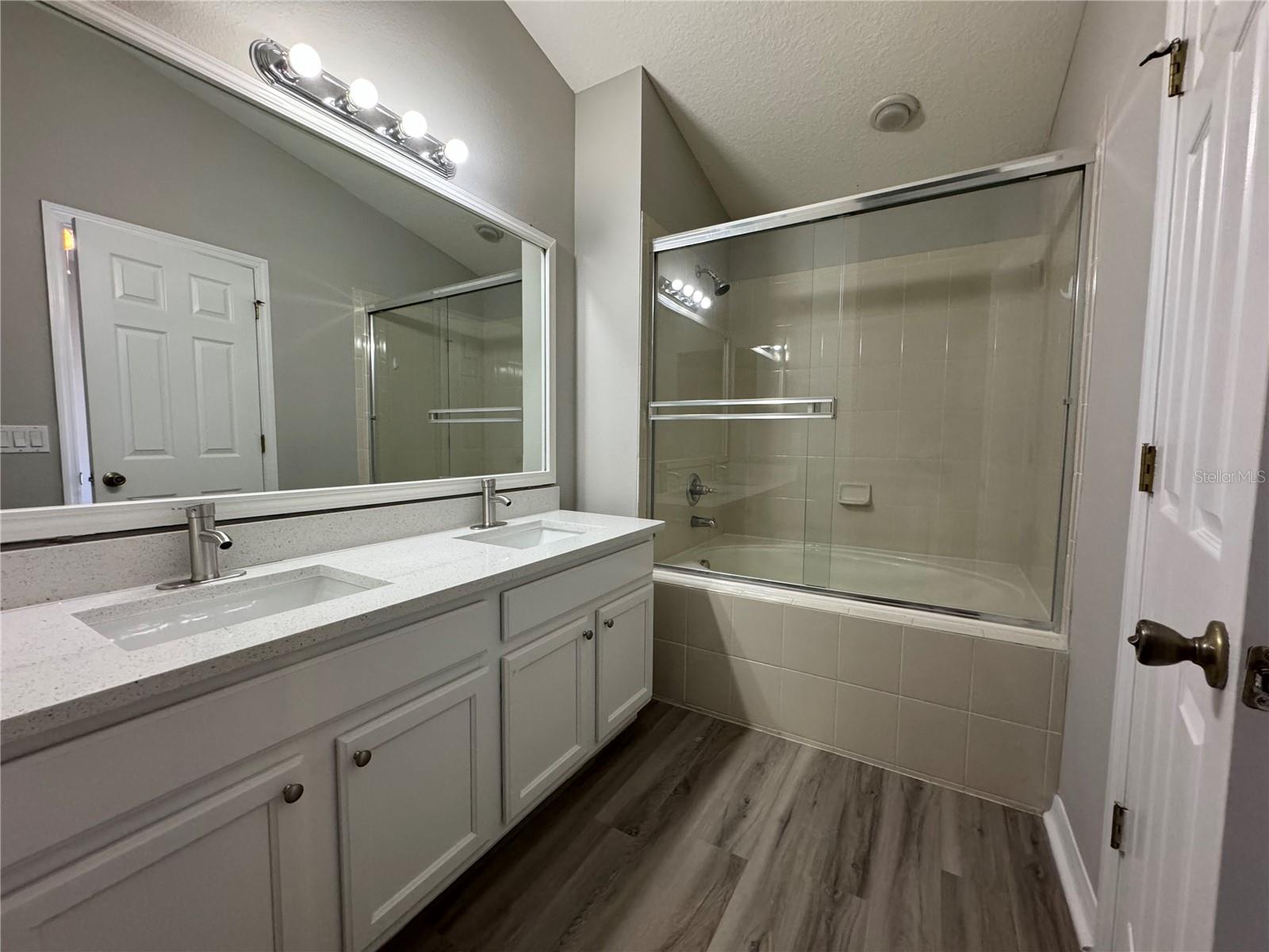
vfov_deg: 85.7
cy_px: 476
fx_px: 513
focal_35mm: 14
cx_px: 634
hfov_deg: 102.1
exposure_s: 1/120
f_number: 2.2
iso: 320
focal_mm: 2.22
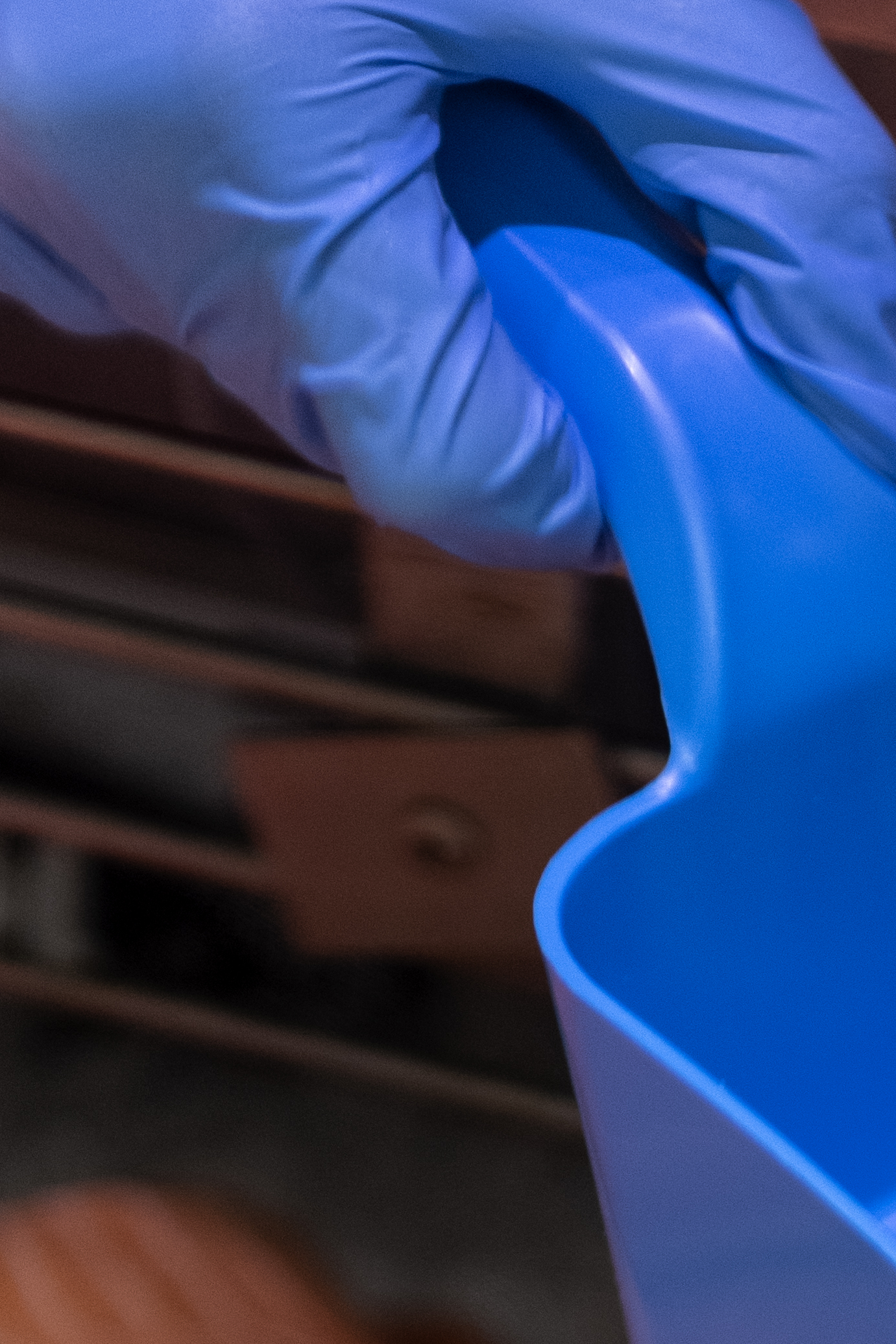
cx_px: 1271
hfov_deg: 4.9
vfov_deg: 7.3
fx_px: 10413
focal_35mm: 279
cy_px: 1630
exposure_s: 1/160
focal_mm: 70
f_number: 2.8
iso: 640
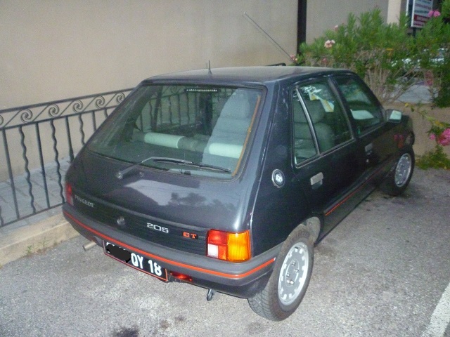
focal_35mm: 29
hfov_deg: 61.7
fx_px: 377
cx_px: 225
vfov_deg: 48.2
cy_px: 168
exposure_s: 1/125
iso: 1000
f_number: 3.3
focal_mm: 5.2
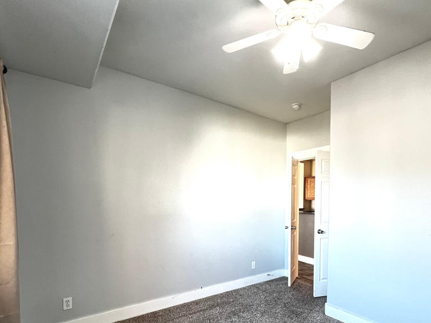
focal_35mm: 17
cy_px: 203
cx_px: 240
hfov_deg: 90.7
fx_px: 212
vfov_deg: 73.4
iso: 320
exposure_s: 1/60
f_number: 1.8
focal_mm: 1.57
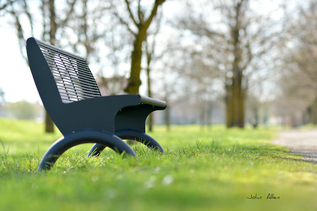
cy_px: 106
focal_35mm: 127
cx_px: 158
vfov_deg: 10.8
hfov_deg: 16.1
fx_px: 1118
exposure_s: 1/1250
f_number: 1.8
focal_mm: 85
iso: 100
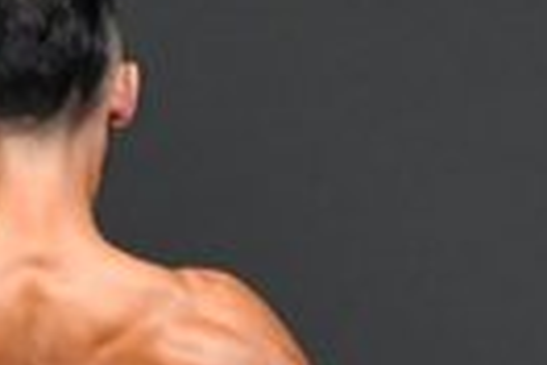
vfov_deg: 0.7
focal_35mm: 2023
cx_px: 118
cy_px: 780
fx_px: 30736
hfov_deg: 1.0
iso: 4000
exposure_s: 1/400
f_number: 5.6
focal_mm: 230
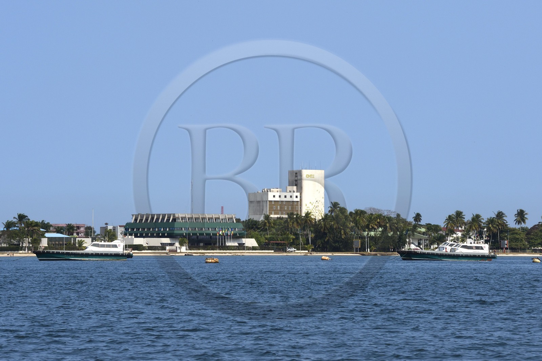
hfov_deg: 17.1
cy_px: 180
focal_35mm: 120
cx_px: 271
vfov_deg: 11.4
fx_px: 1806
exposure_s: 1/1600
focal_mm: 120
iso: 400
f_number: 8
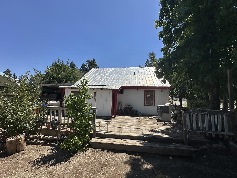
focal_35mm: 14
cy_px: 89
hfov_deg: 102.1
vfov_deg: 85.7
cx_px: 118
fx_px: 96
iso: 50
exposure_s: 1/3401
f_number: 2.2
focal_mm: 2.22
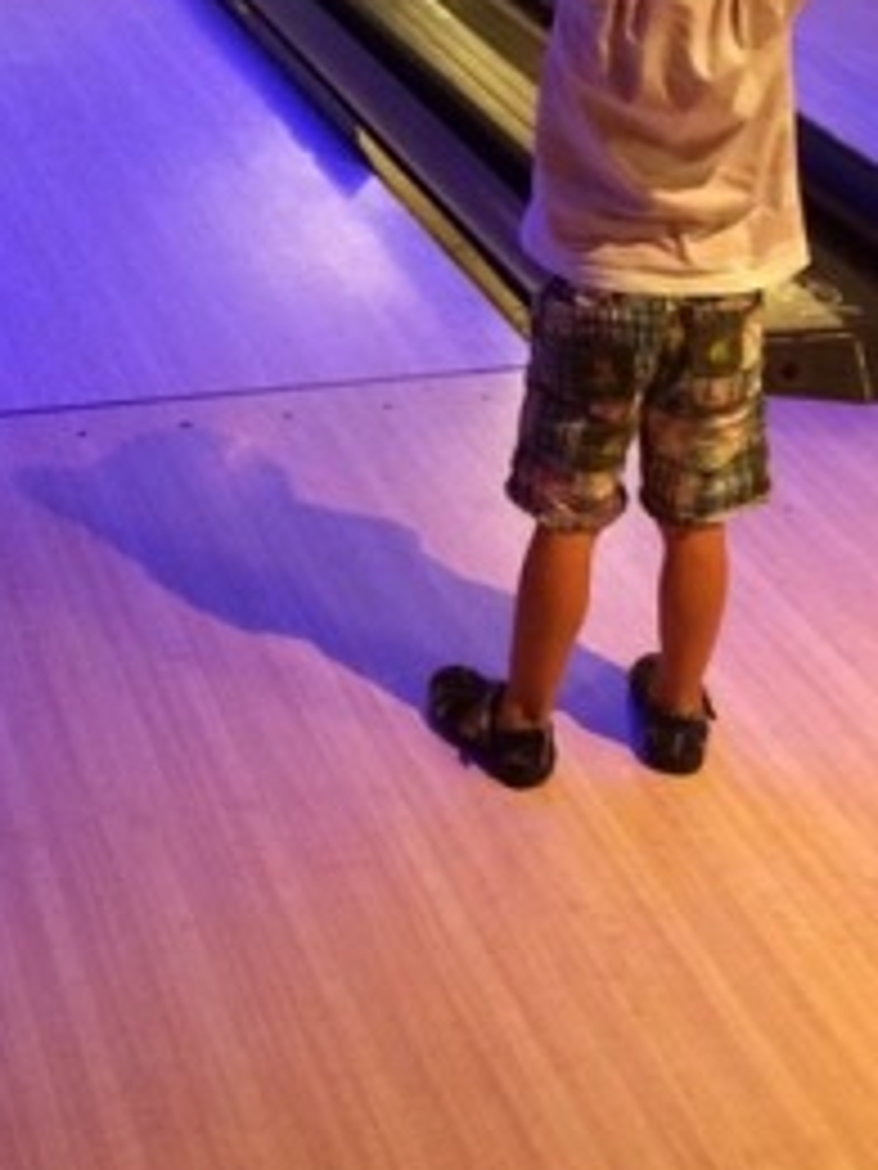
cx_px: 9
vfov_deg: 28.1
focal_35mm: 66
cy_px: 79
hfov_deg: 21.5
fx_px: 2232
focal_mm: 4.12
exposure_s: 1/30
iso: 320
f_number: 2.2
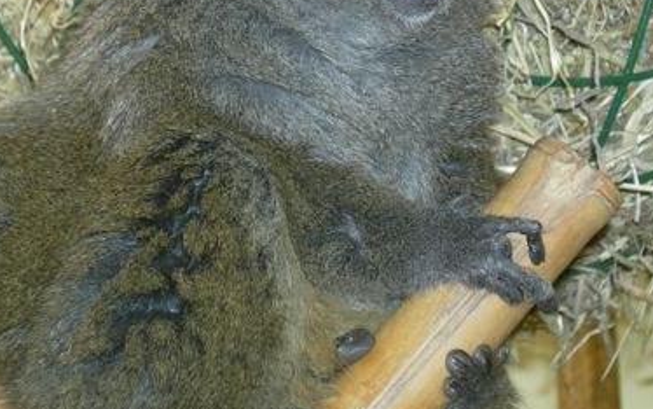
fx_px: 3133
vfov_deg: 7.4
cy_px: 30
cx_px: 299
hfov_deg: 11.9
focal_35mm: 176
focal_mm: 20.2
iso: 122
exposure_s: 1/120
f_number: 4.4
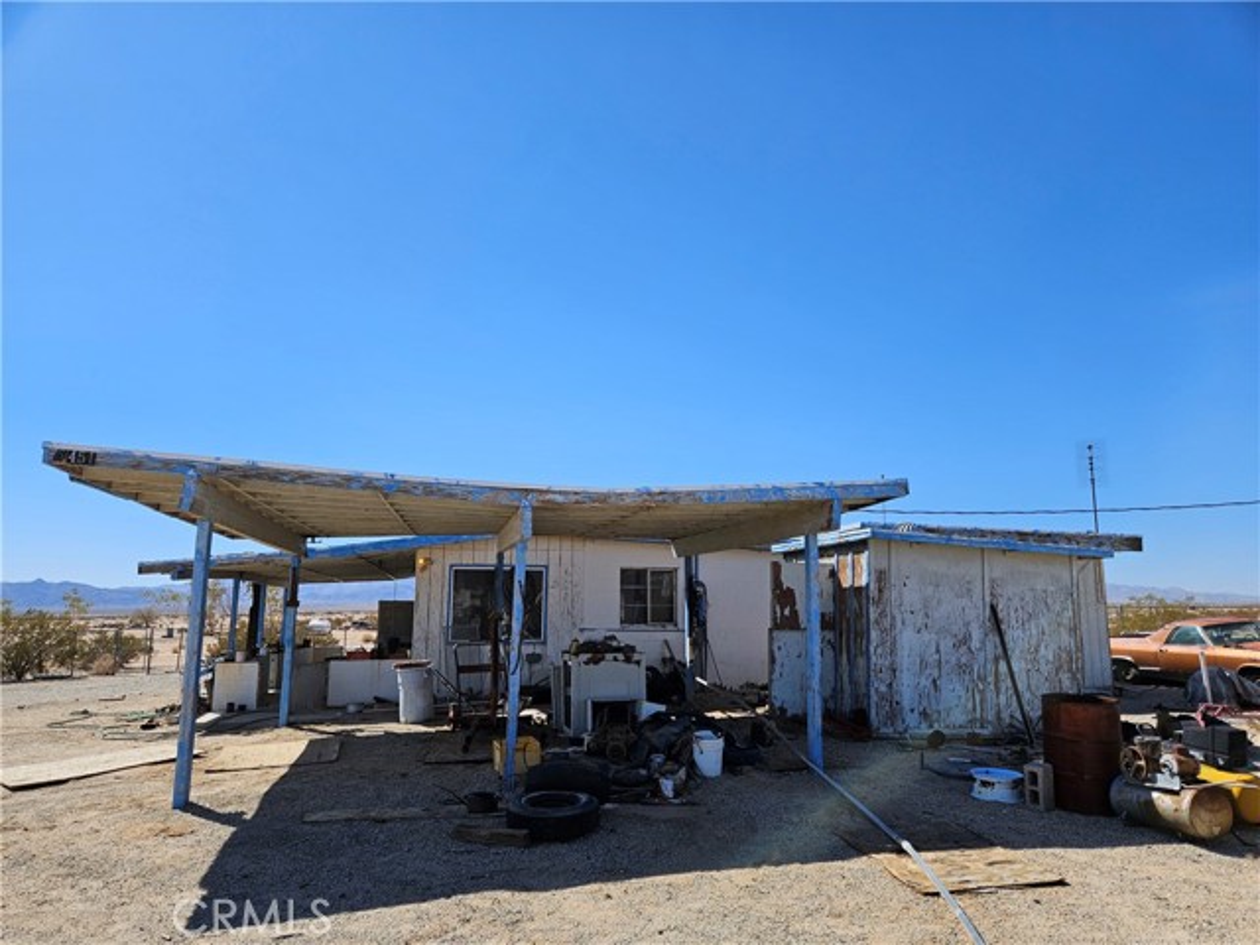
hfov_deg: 73.9
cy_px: 472
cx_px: 630
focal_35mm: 23
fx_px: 837
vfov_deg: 58.9
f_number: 1.8
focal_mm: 5.4
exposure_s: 1/2905
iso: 25
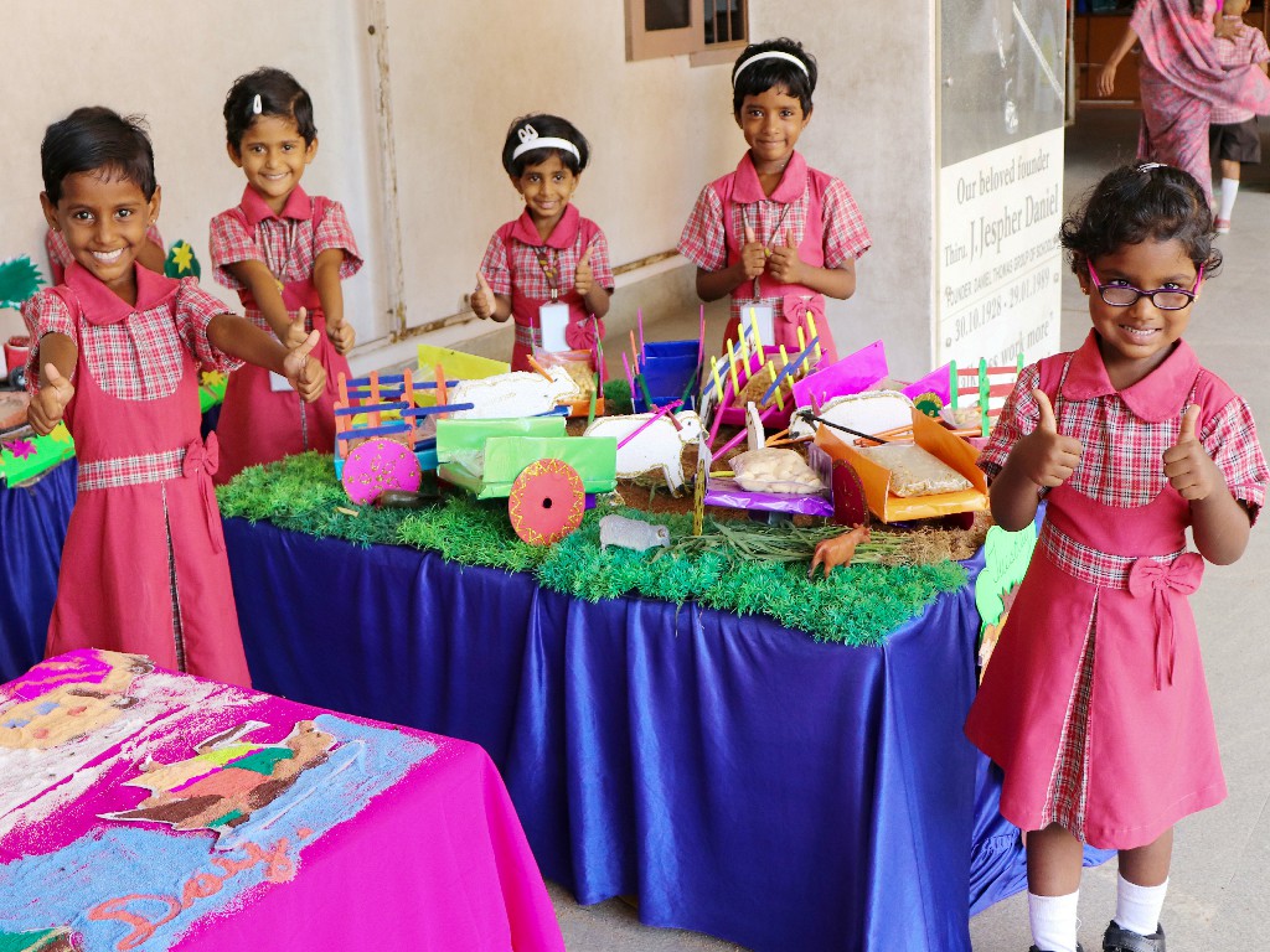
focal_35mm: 33
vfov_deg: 42.9
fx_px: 1211
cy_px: 476
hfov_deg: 55.4
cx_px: 635
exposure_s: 1/30
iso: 560
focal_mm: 5.9
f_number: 3.6
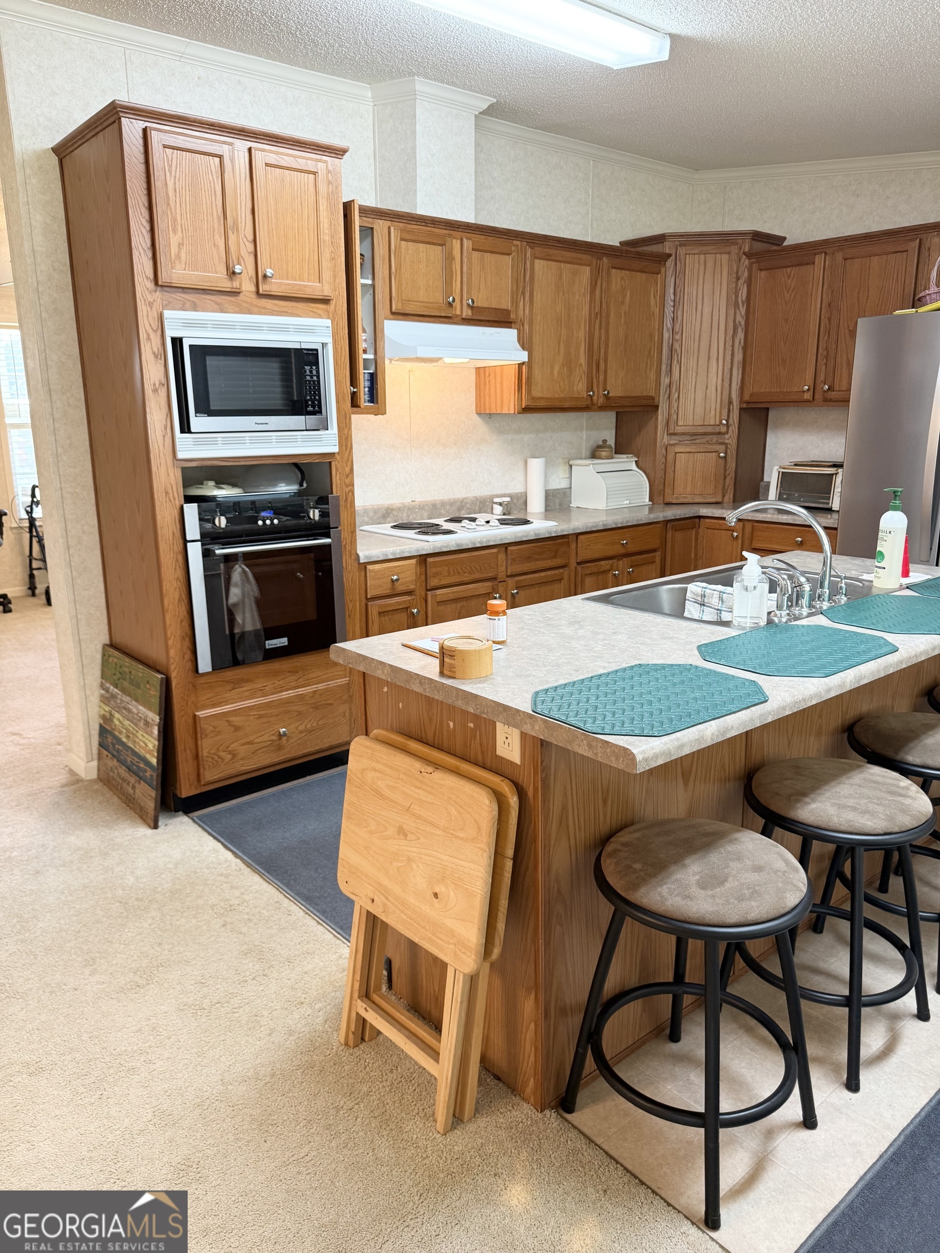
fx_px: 869
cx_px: 470
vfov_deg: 71.6
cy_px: 626
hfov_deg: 56.8
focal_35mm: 24
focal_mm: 6.76
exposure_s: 1/60
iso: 200
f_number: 1.78
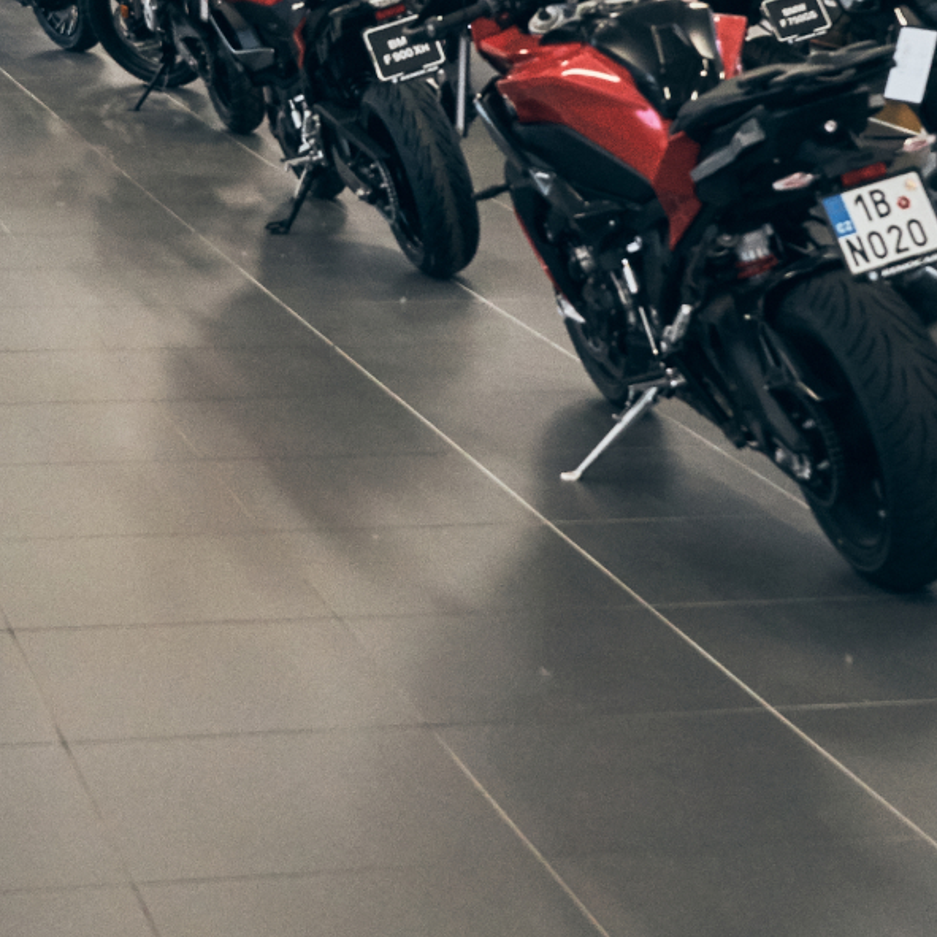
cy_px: 23
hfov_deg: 18.4
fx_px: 2879
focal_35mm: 94
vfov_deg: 18.1
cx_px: 278
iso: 1250
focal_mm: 34
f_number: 7.1
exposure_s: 1/200
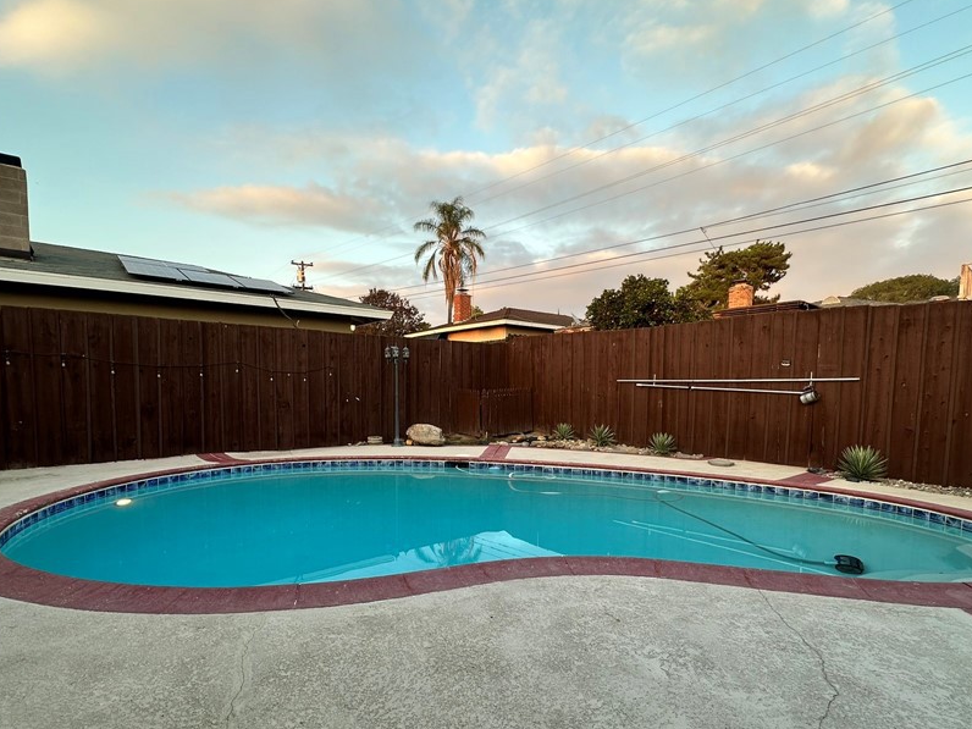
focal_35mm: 18
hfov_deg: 87.7
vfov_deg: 71.1
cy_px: 421
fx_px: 505
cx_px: 470
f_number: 2.2
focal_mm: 2.22
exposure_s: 1/140
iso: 40
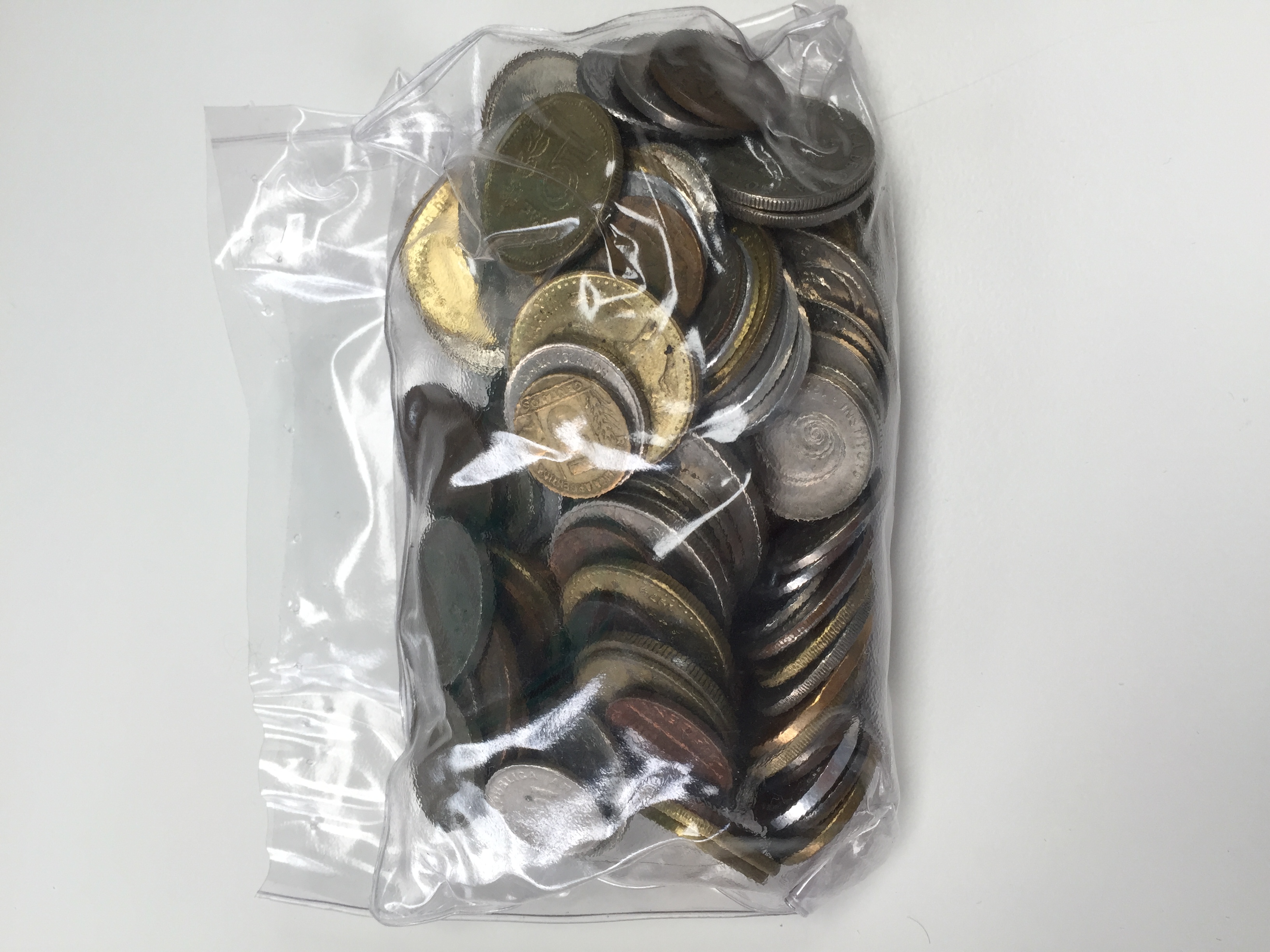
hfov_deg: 61.7
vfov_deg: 48.2
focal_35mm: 29
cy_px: 476
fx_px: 1064
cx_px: 635
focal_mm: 4.15
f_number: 2.2
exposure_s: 1/100
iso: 50
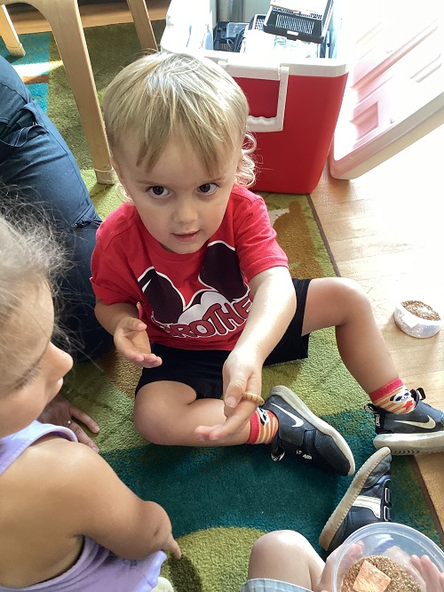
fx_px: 530
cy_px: 296
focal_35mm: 31
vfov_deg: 58.3
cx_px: 222
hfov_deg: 45.5
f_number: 2.4
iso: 125
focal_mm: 3.3
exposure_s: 1/60
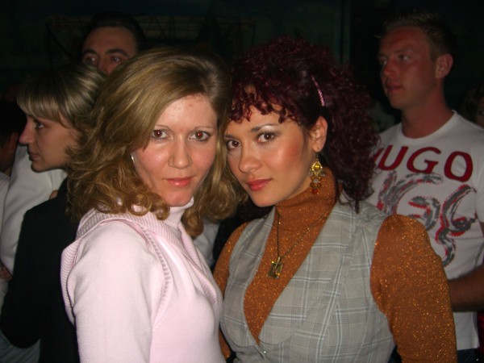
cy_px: 182
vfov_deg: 37.7
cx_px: 242
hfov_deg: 49.0
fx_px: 531
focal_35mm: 38
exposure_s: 1/60
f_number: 2.8
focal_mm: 7.9
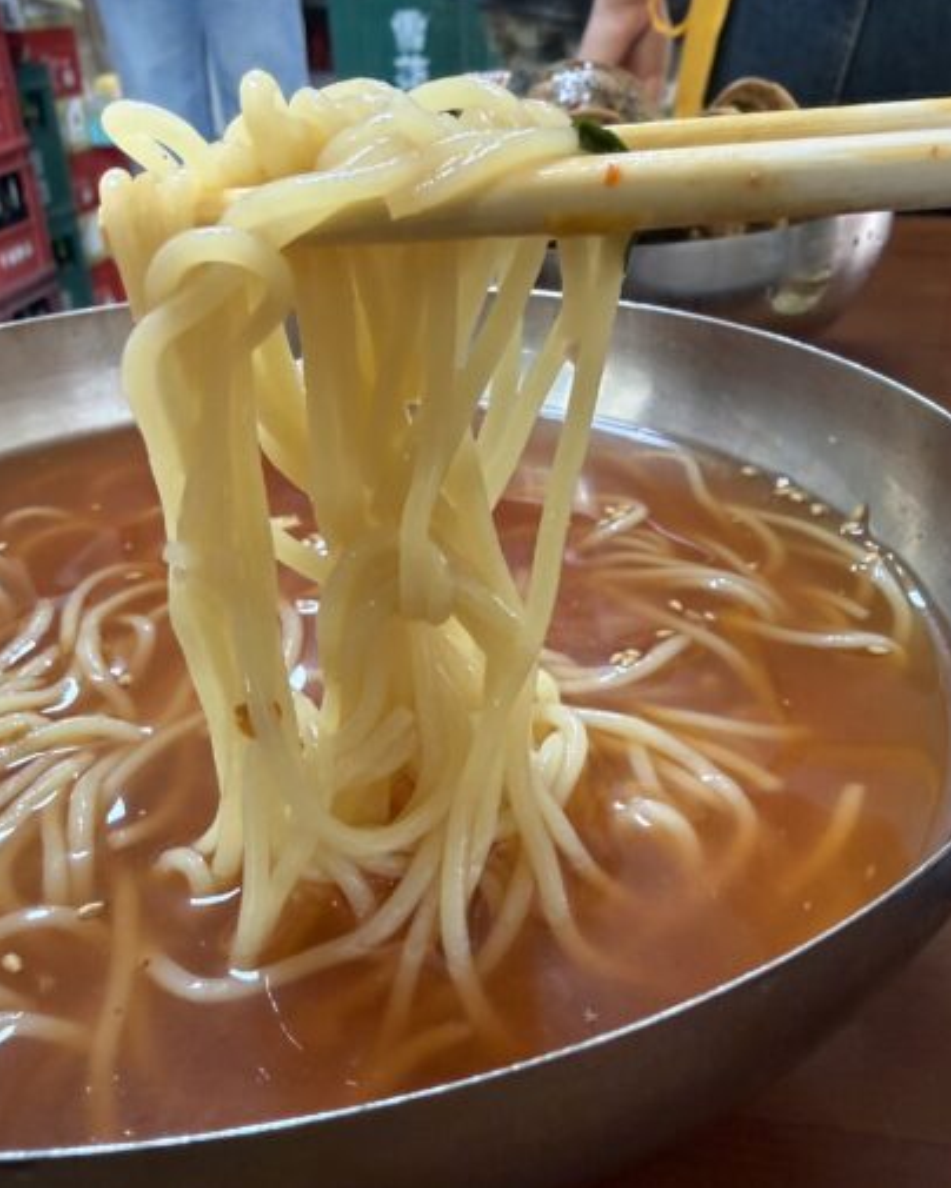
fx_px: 1126
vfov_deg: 55.7
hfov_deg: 45.5
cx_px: 377
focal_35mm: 32
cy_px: 586
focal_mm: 2.22
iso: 250
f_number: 2.2
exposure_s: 1/99
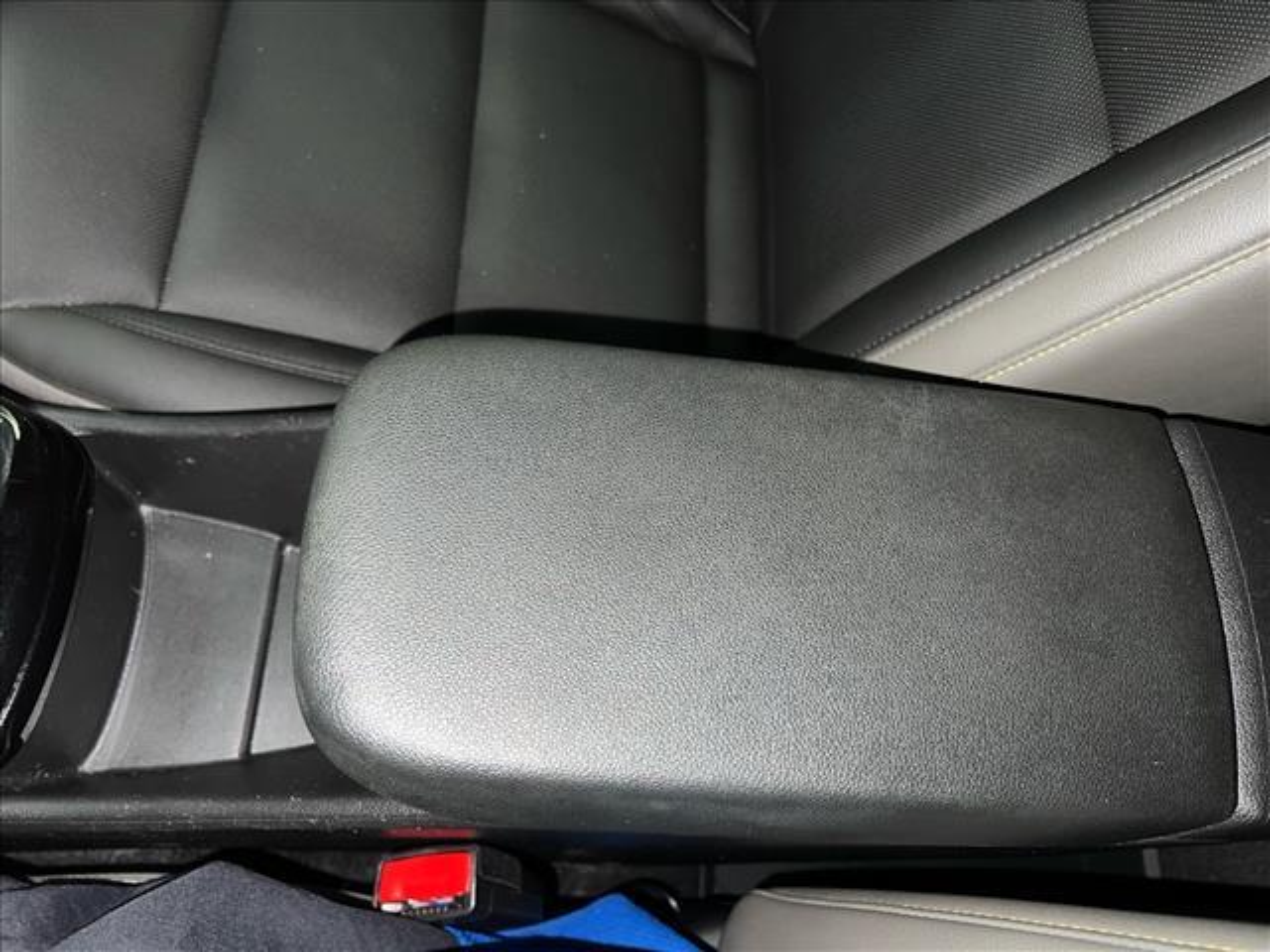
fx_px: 954
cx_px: 635
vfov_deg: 53.1
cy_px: 476
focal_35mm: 26
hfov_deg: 67.3
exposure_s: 1/5
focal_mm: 5.7
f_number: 1.5
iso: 32
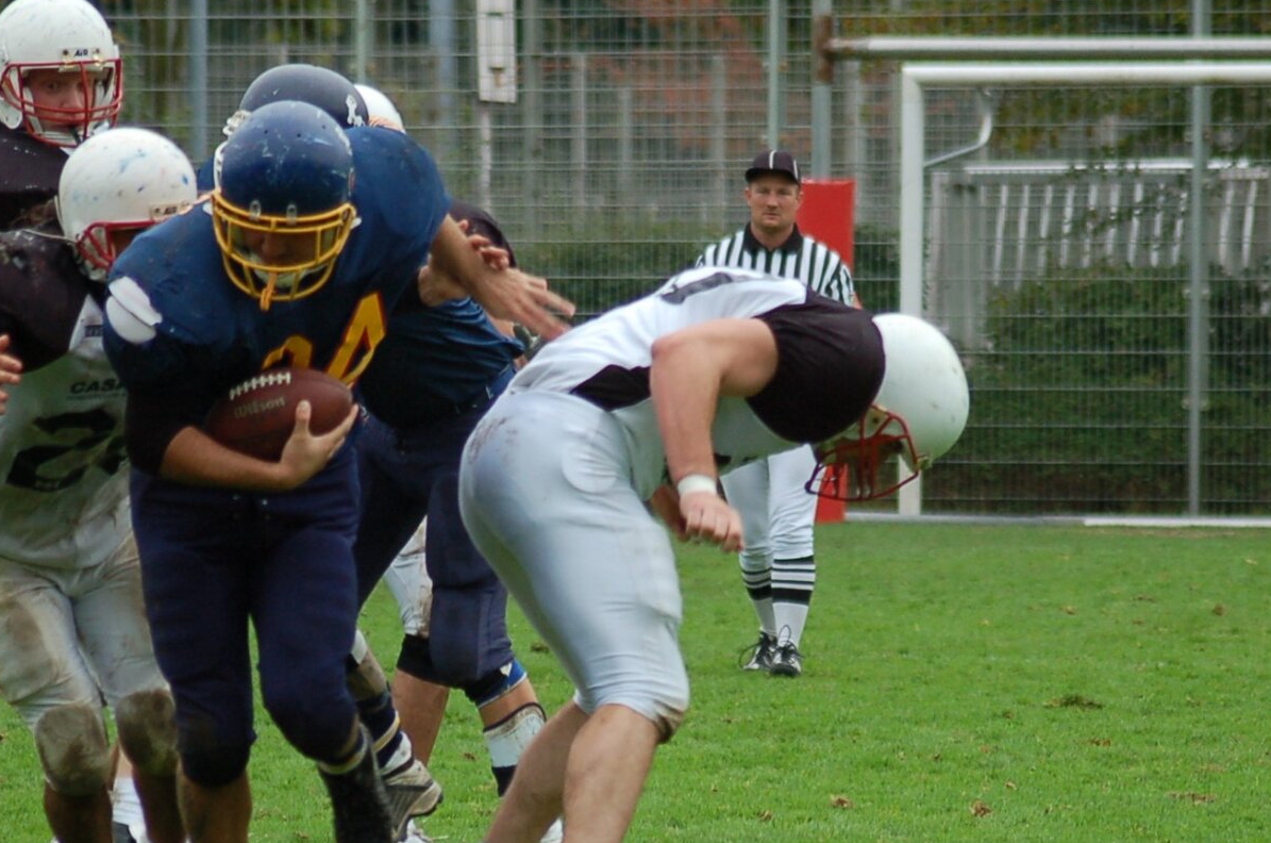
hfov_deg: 5.5
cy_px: 541
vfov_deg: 3.7
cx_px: 666
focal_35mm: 373
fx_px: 13141
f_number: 4.5
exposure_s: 1/500
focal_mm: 135
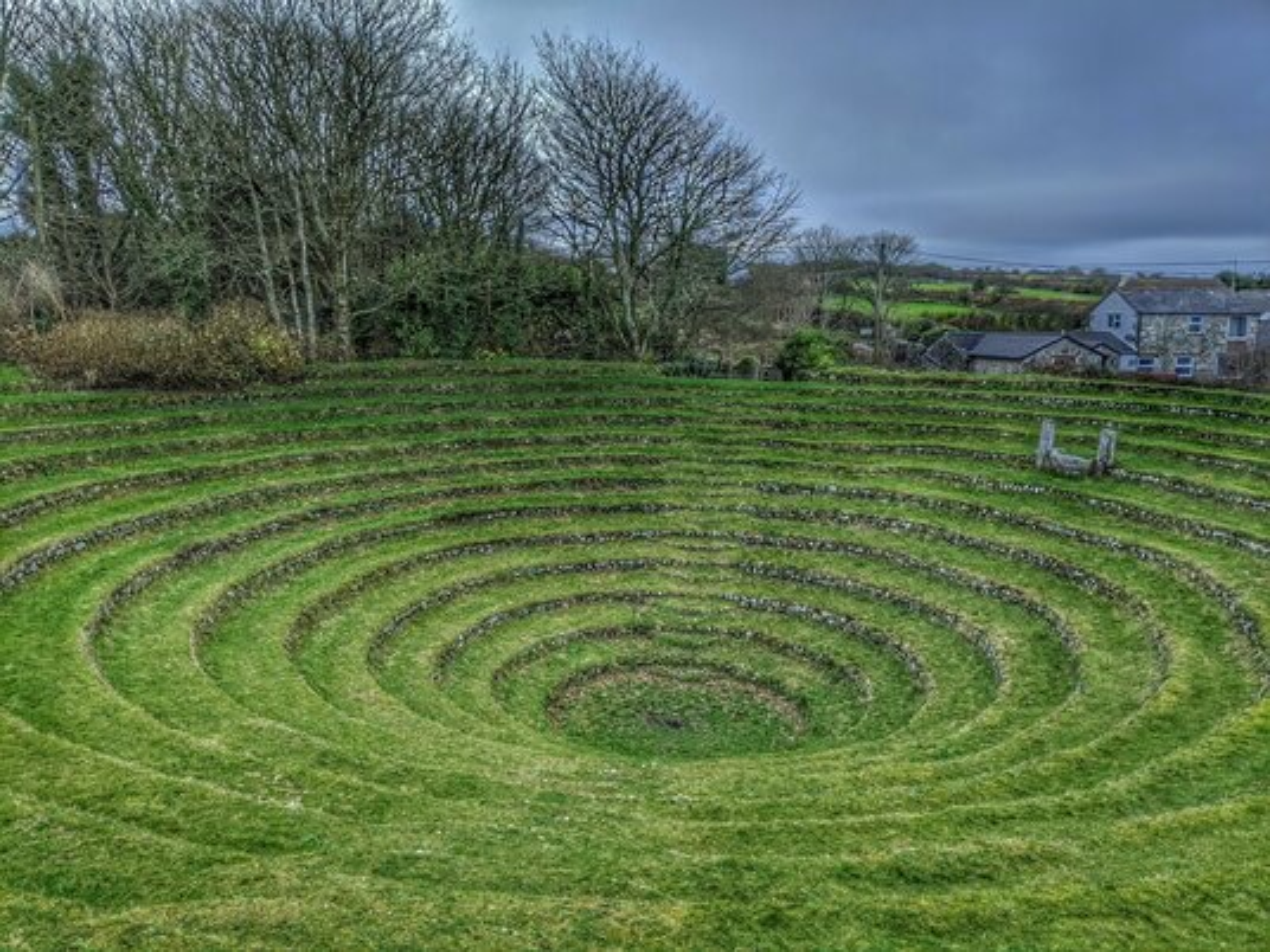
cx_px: 635
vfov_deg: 51.4
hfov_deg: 65.3
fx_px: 991
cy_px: 476
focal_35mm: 27
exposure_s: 1/460
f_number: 1.8
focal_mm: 4.44
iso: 48
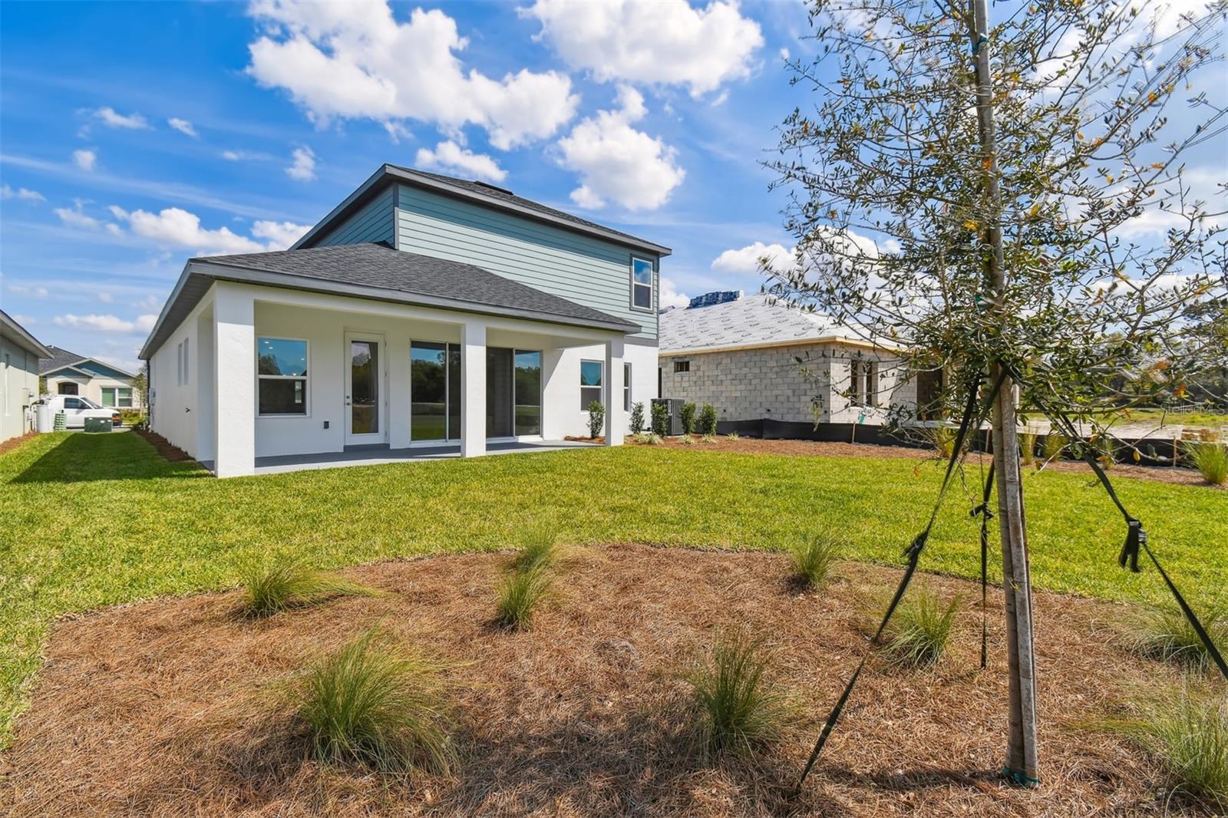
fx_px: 512
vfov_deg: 77.3
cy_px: 409
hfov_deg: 100.4
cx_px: 614
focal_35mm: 15
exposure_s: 1/800
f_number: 7.1
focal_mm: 10
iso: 100
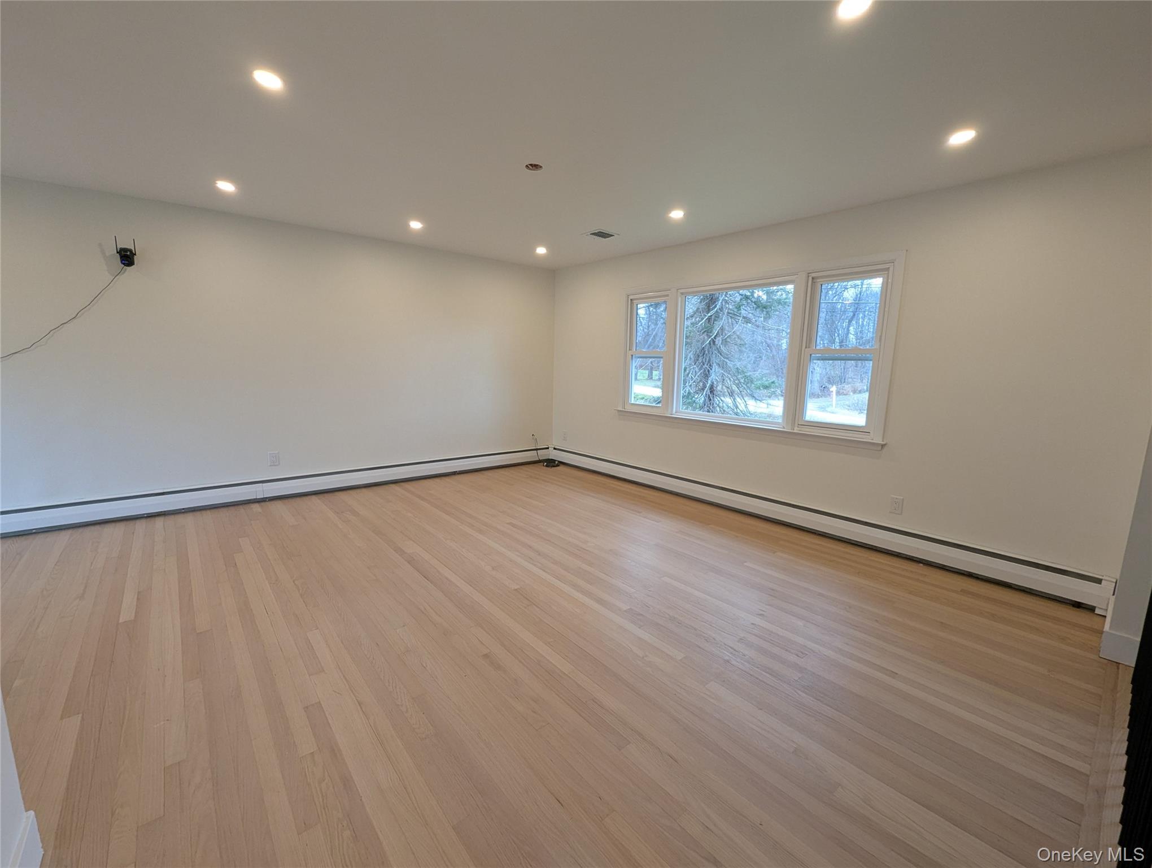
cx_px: 576
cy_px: 434
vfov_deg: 90.1
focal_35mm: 13
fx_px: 433
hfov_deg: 106.1
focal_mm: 1.95
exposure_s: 1/26.3
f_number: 2.2
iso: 42
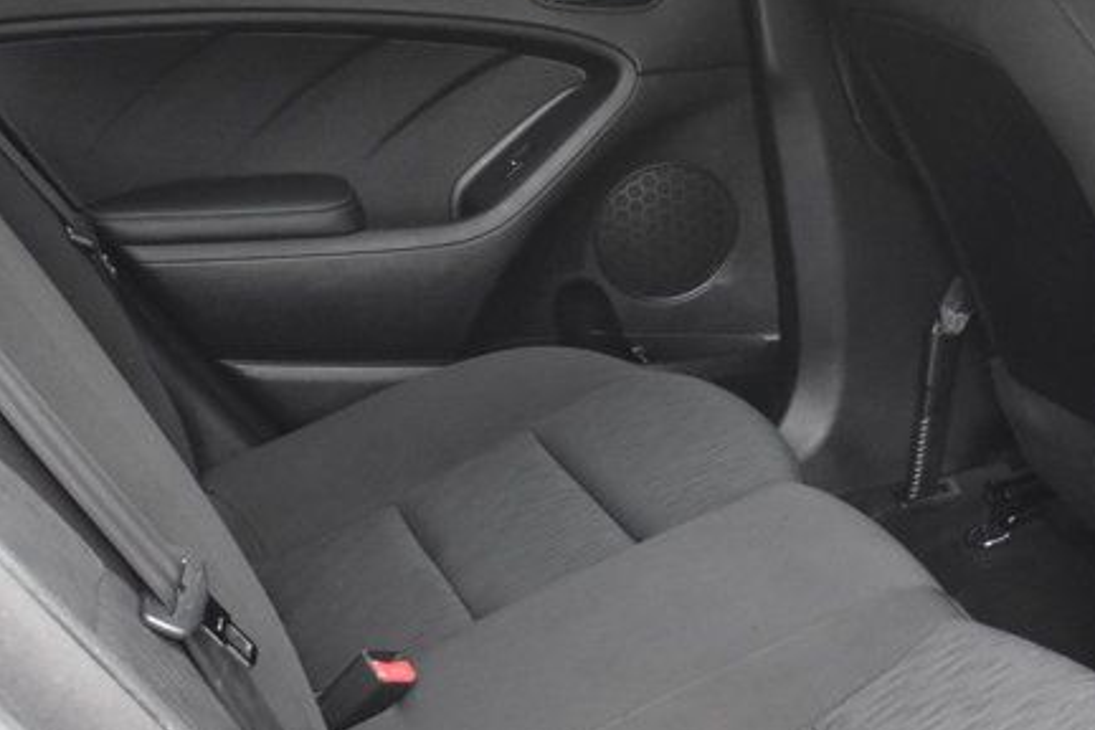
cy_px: 314
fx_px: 1947
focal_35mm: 64
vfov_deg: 21.2
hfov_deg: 29.7
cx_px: 1052
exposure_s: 1/50
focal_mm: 18
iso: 2500
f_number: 8
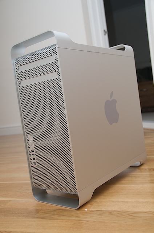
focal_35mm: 39
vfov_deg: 49.6
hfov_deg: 34.1
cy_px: 116
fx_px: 251
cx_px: 77
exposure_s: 1/60
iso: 250
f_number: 3.8
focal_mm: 26
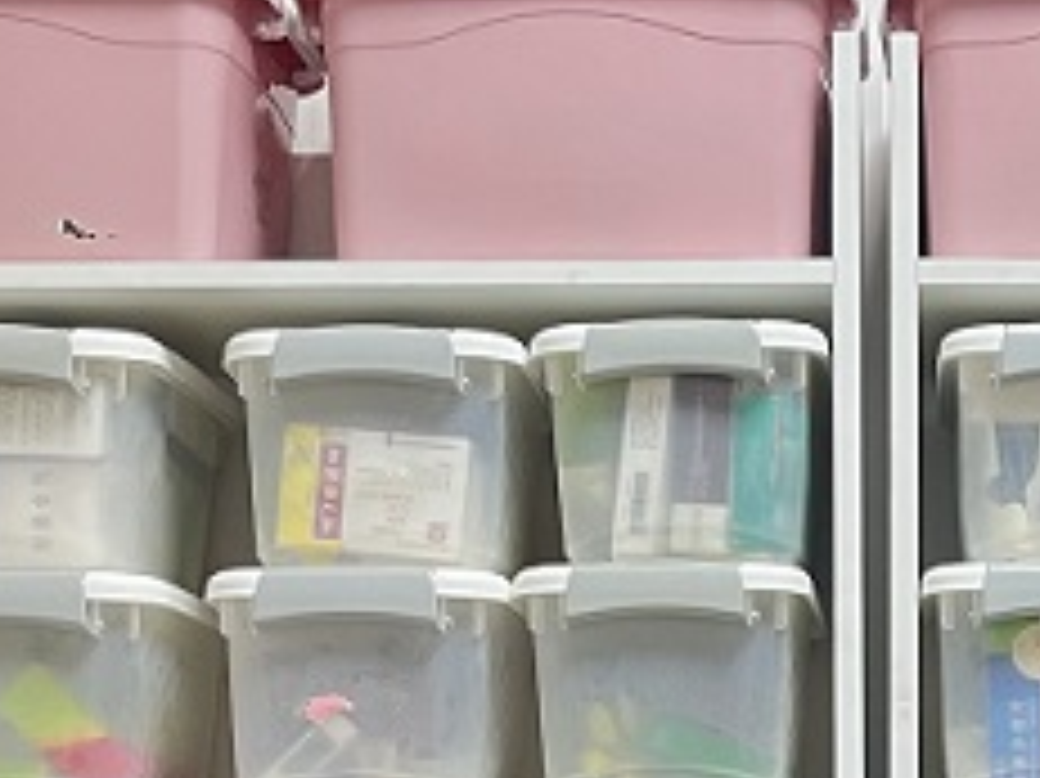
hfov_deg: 21.3
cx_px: 918
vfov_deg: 16.2
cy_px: 720
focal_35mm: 90
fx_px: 2703
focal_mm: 5.1
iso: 200
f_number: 1.6
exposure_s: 1/50
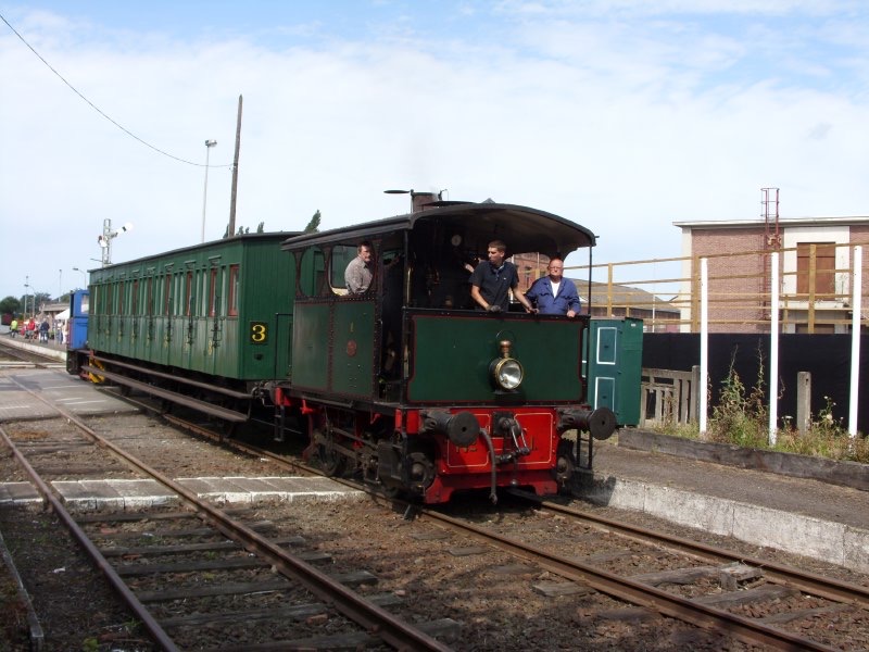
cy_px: 326
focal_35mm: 38
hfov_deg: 49.0
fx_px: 954
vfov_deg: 37.7
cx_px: 434
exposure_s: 1/323
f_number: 4.9
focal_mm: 6.3
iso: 50
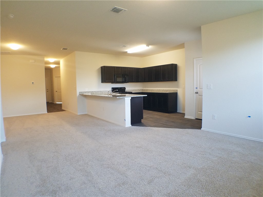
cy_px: 98
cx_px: 132
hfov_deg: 67.3
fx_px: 198
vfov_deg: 53.1
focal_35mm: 26
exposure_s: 1/40
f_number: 1.7
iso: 125
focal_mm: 4.2
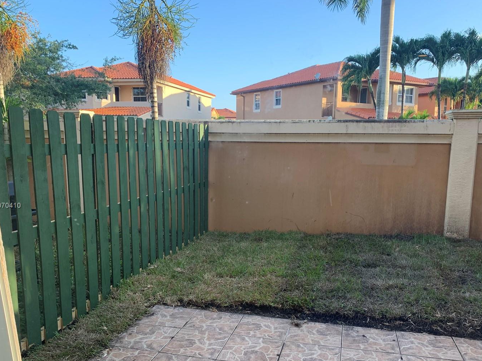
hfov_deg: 58.3
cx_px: 251
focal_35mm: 31
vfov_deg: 45.3
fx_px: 432
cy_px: 206
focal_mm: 4.25
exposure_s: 1/122
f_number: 1.8
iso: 32
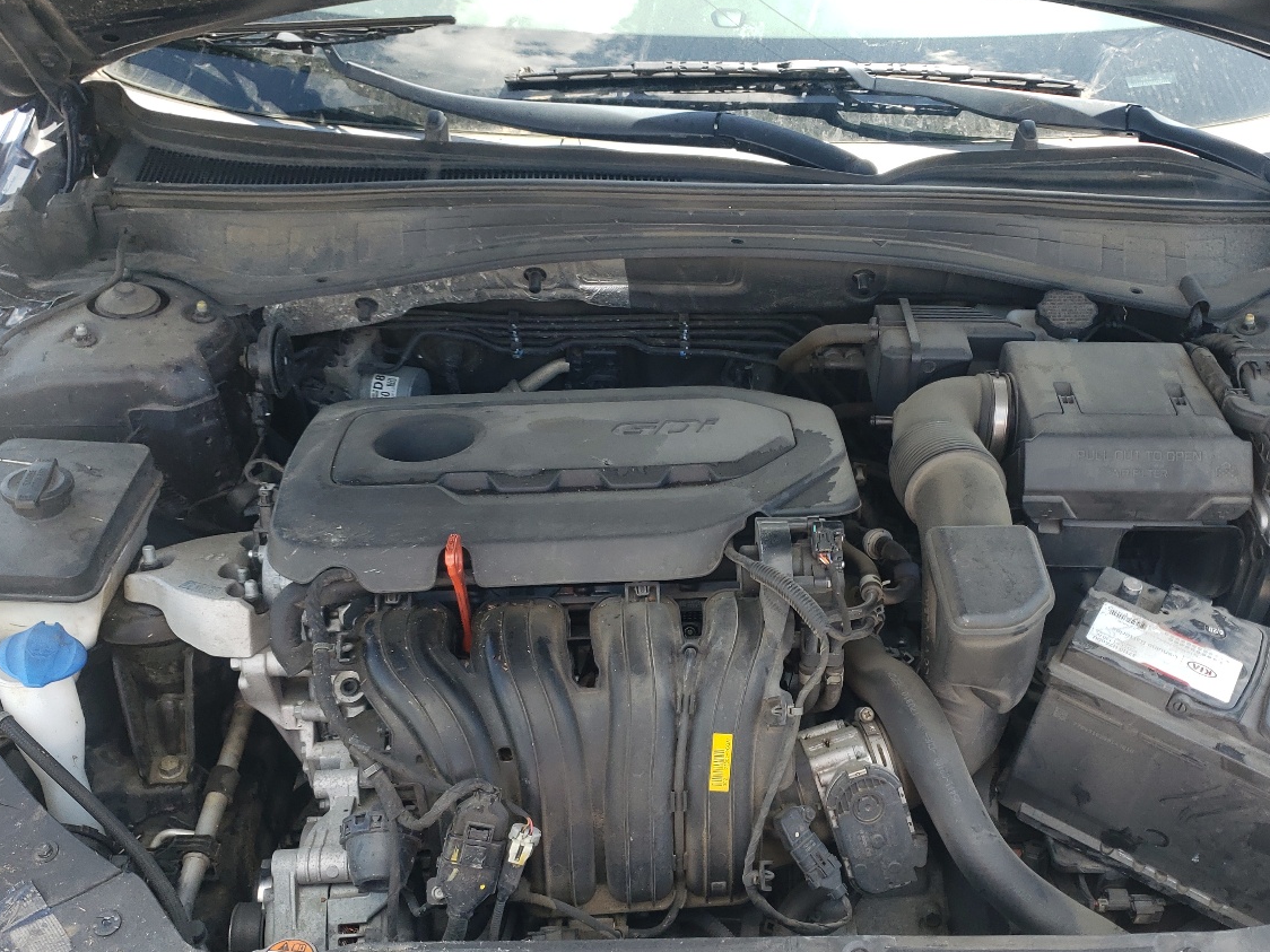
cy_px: 573
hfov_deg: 49.9
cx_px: 746
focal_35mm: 37
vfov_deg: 38.5
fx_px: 1357
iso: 50
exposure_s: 1/385
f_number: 1.5
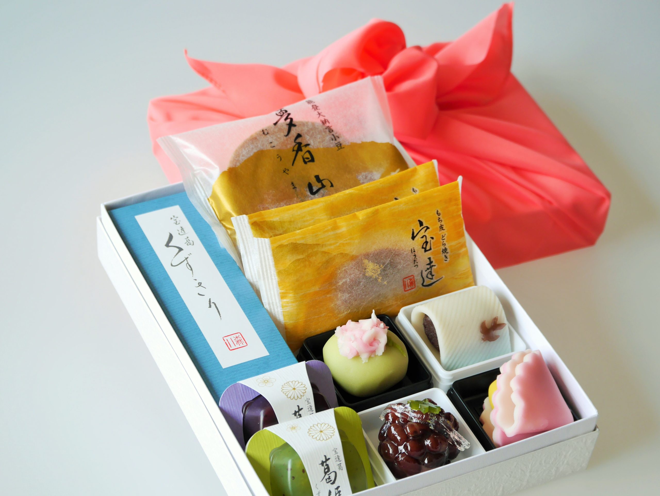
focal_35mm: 90
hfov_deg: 21.8
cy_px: 248
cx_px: 330
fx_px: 1717
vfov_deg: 16.4
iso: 200
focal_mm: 45
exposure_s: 1/100
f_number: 4.6
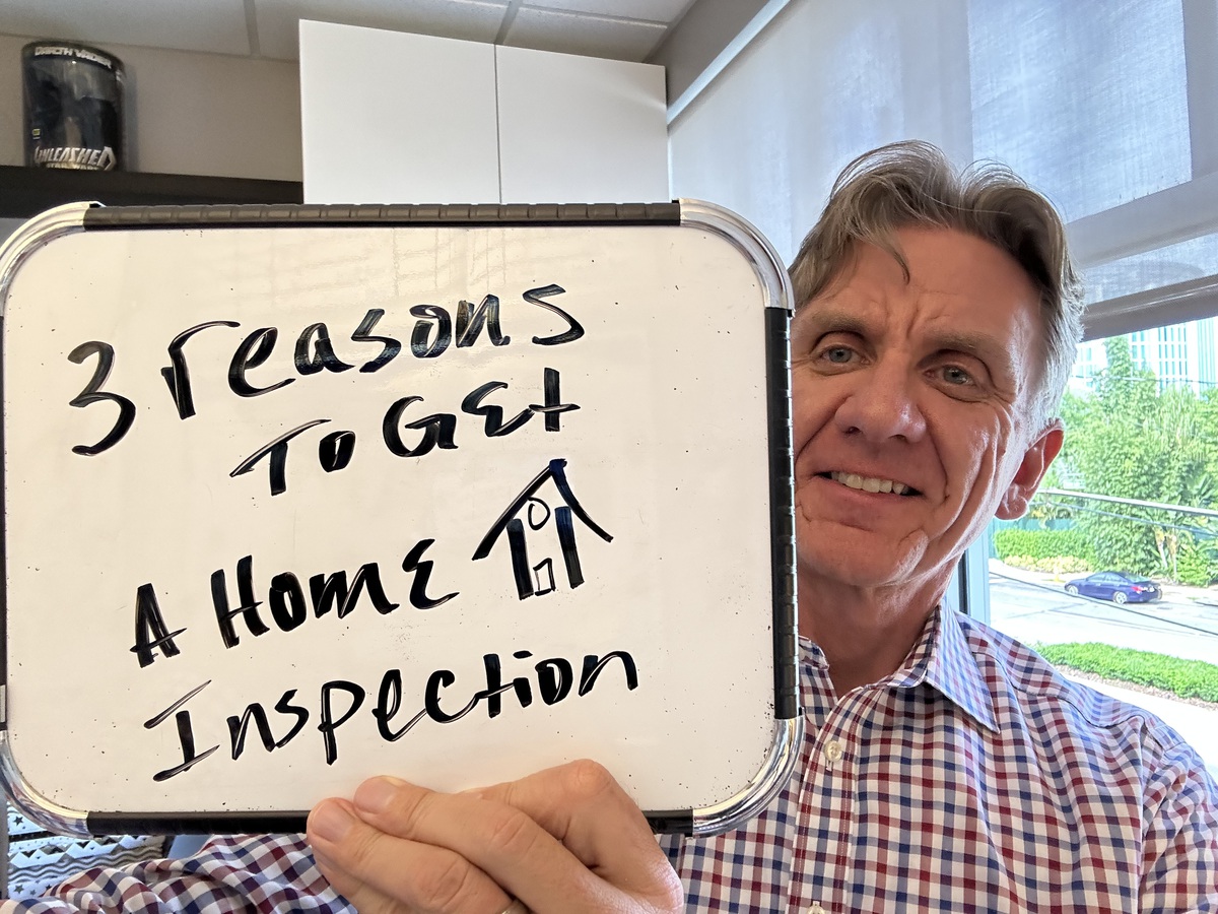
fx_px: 809
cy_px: 457
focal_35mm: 23
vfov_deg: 58.9
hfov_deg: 73.9
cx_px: 609
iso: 160
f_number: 1.9
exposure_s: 1/60
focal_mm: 2.69
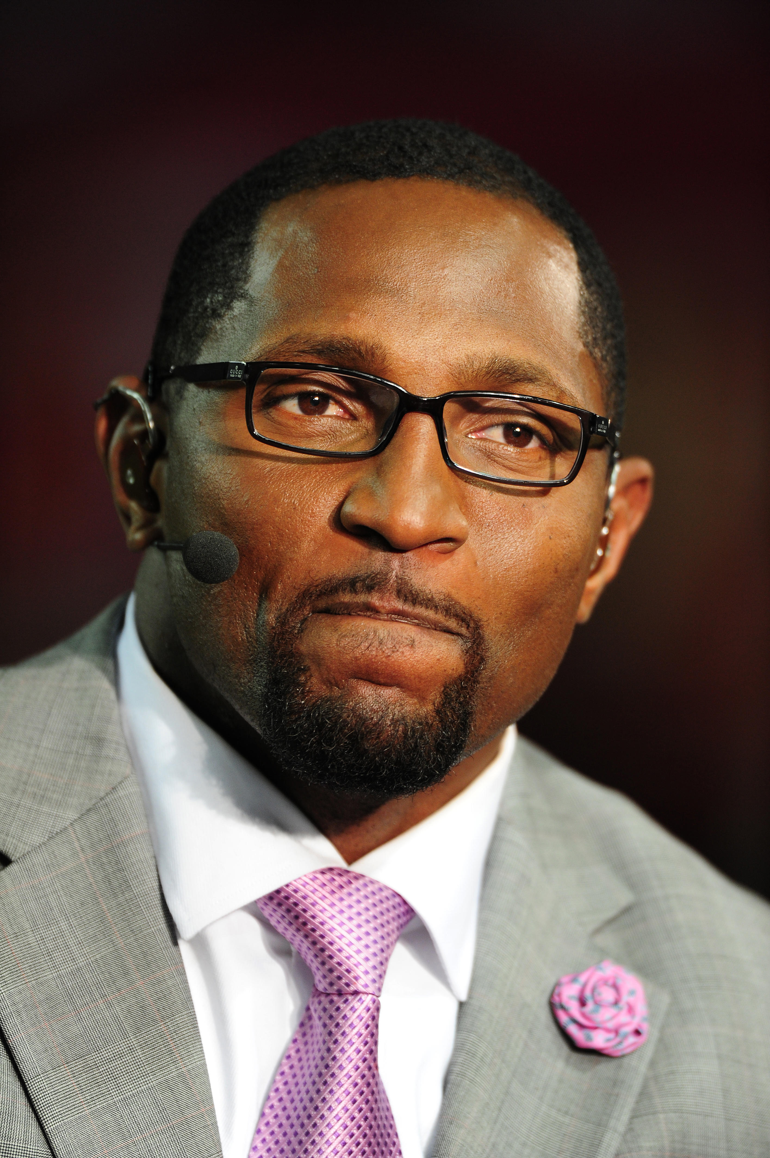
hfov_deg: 2.3
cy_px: 579
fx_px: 19274
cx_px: 385
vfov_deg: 3.4
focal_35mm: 600
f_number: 4.5
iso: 1600
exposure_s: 1/500
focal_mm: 600
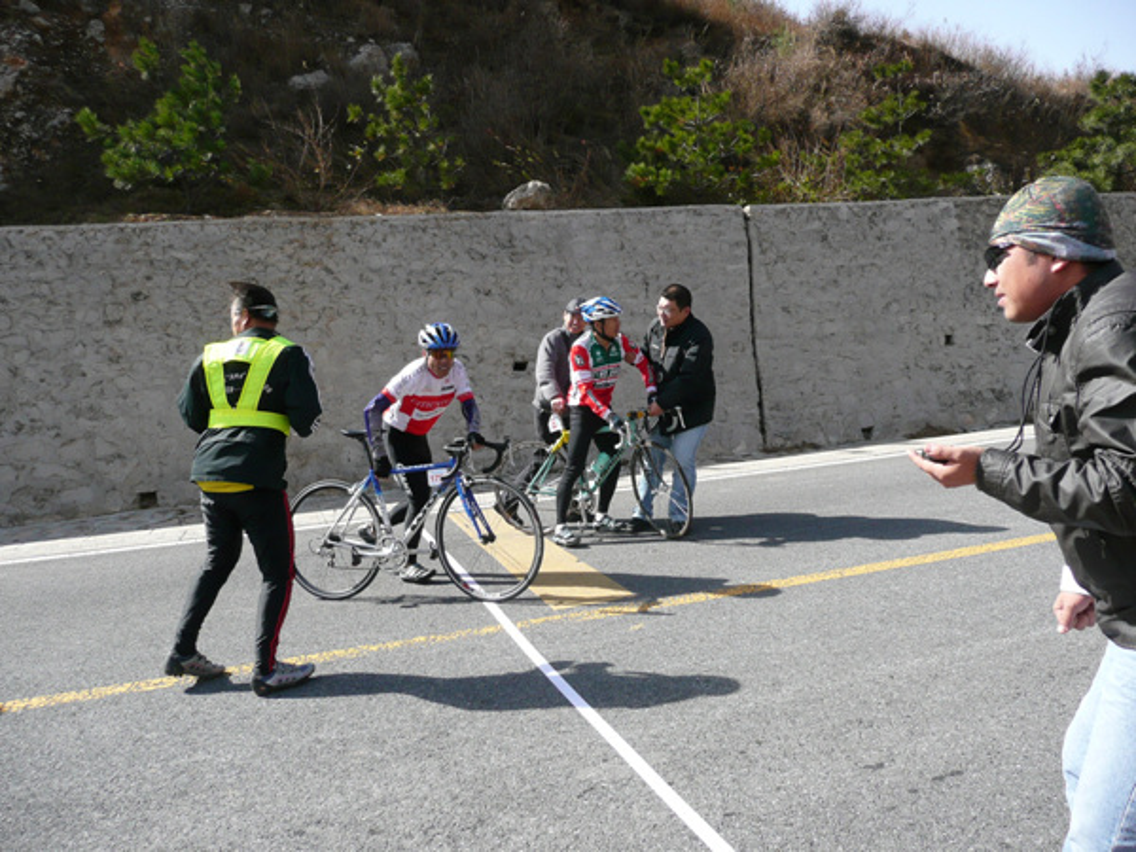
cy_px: 426
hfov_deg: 63.4
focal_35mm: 28
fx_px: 919
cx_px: 568
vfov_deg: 49.7
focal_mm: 4.6
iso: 100
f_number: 3.3
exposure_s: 1/400
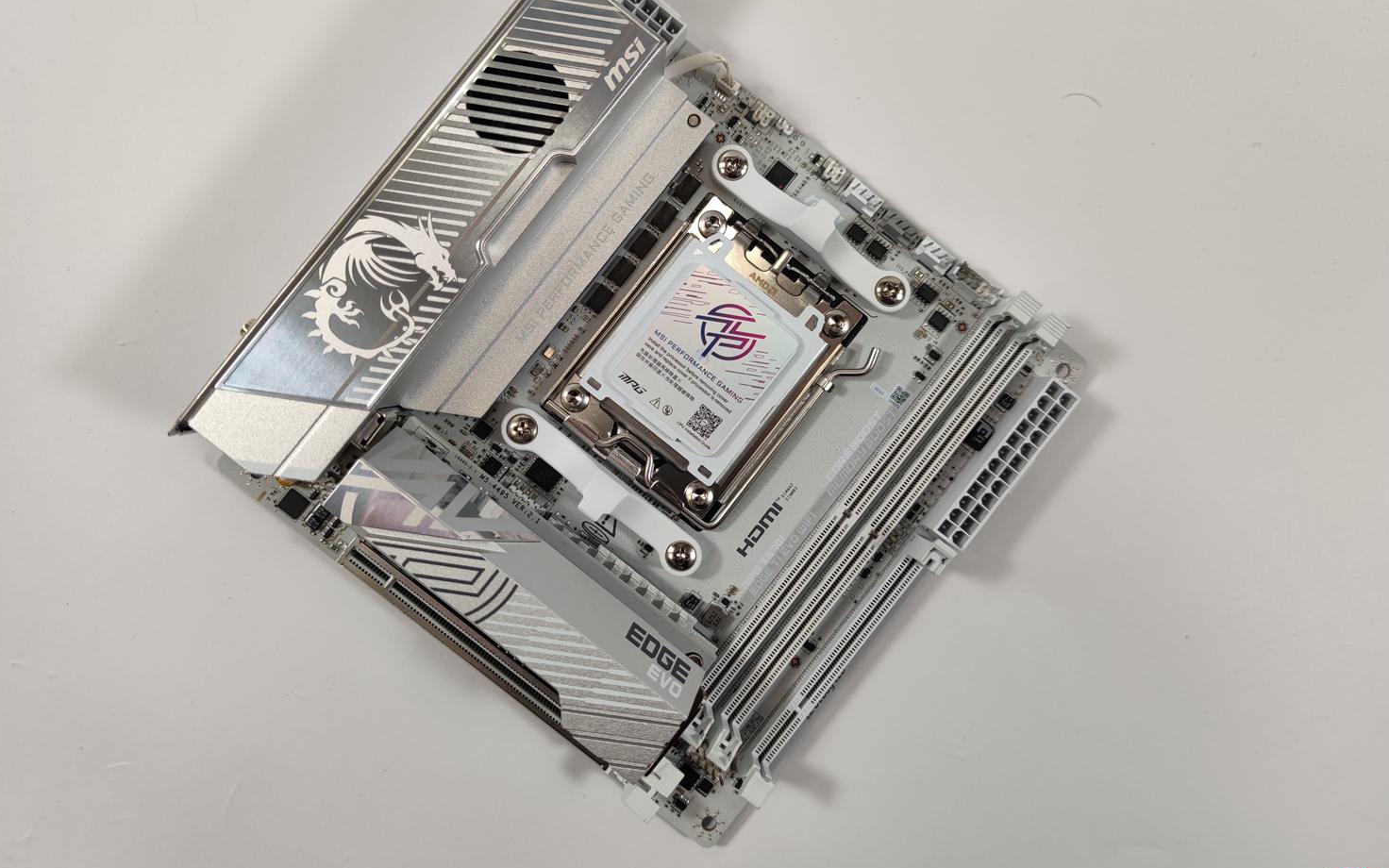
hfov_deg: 68.4
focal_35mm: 27
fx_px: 1022
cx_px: 687
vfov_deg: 45.9
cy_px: 371
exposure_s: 1/100
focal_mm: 6.78
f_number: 1.85
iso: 61
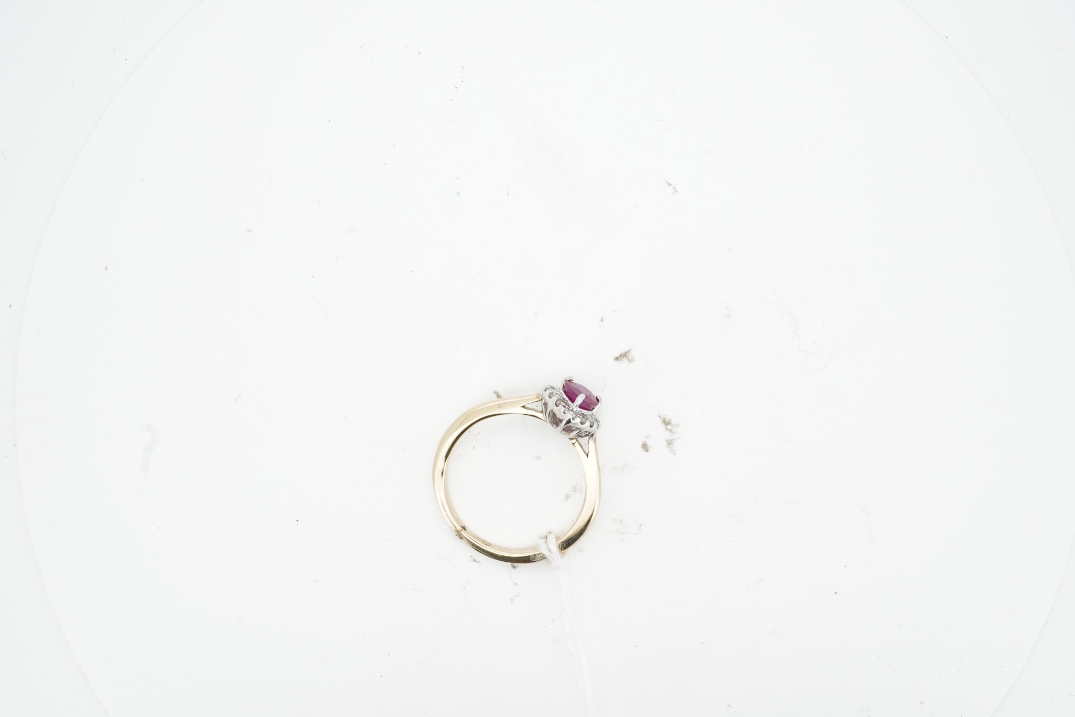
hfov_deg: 43.6
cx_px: 538
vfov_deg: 29.9
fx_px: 1344
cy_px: 358
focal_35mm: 45
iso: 200
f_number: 22
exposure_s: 1/80
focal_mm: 30
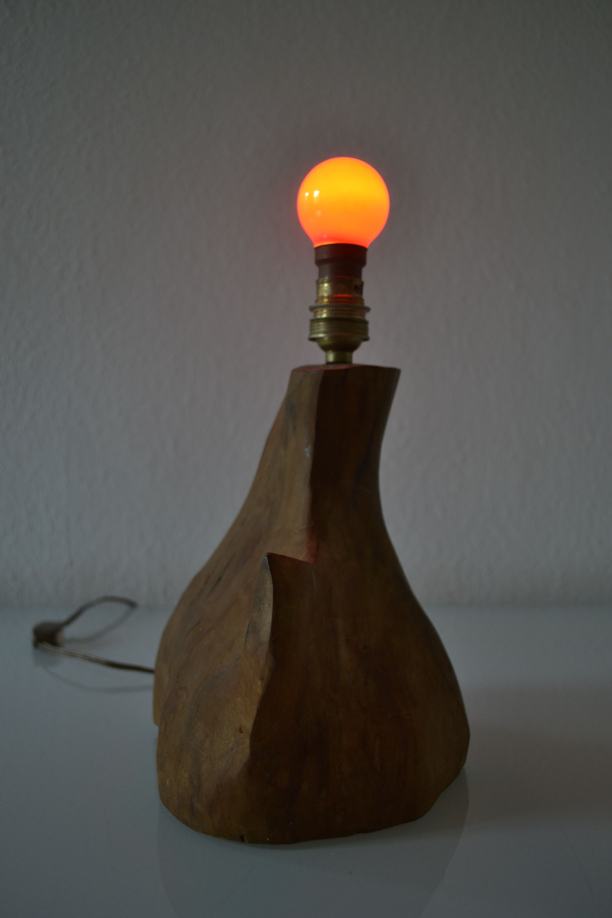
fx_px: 841
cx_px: 306
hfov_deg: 40.0
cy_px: 459
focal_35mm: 33
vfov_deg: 57.2
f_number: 4
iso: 400
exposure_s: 1/30
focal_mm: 22
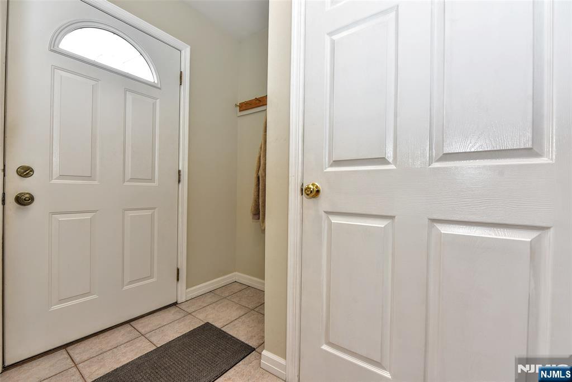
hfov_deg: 100.4
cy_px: 191
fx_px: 238
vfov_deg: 77.3
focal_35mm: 15
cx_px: 286
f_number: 6.3
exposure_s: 1/50
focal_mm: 15
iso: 400
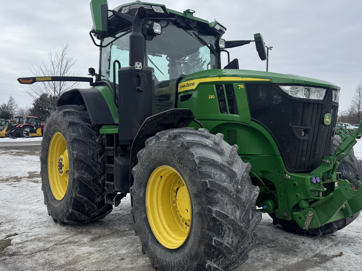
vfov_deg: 45.4
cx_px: 201
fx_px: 324
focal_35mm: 31
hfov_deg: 58.2
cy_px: 136
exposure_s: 1/5348
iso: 80
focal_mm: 6.76
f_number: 1.78
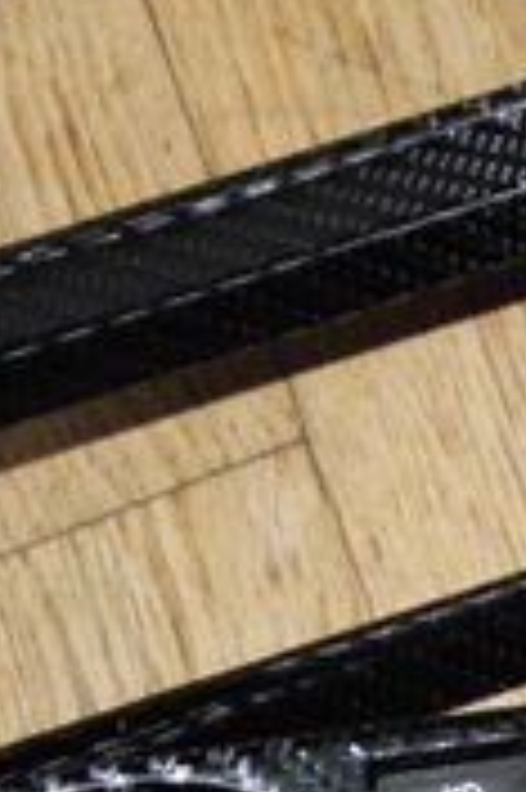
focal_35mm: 140
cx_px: 1182
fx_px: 3074
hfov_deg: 9.0
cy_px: 382
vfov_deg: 14.7
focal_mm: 6.64
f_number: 3.2
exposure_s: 1/40
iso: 400
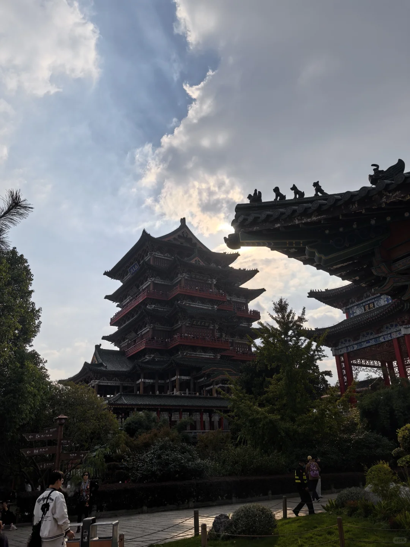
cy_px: 274
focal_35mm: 27
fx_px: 426
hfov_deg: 51.4
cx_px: 205
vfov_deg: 65.3
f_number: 2
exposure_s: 1/4292
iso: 50
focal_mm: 8.5
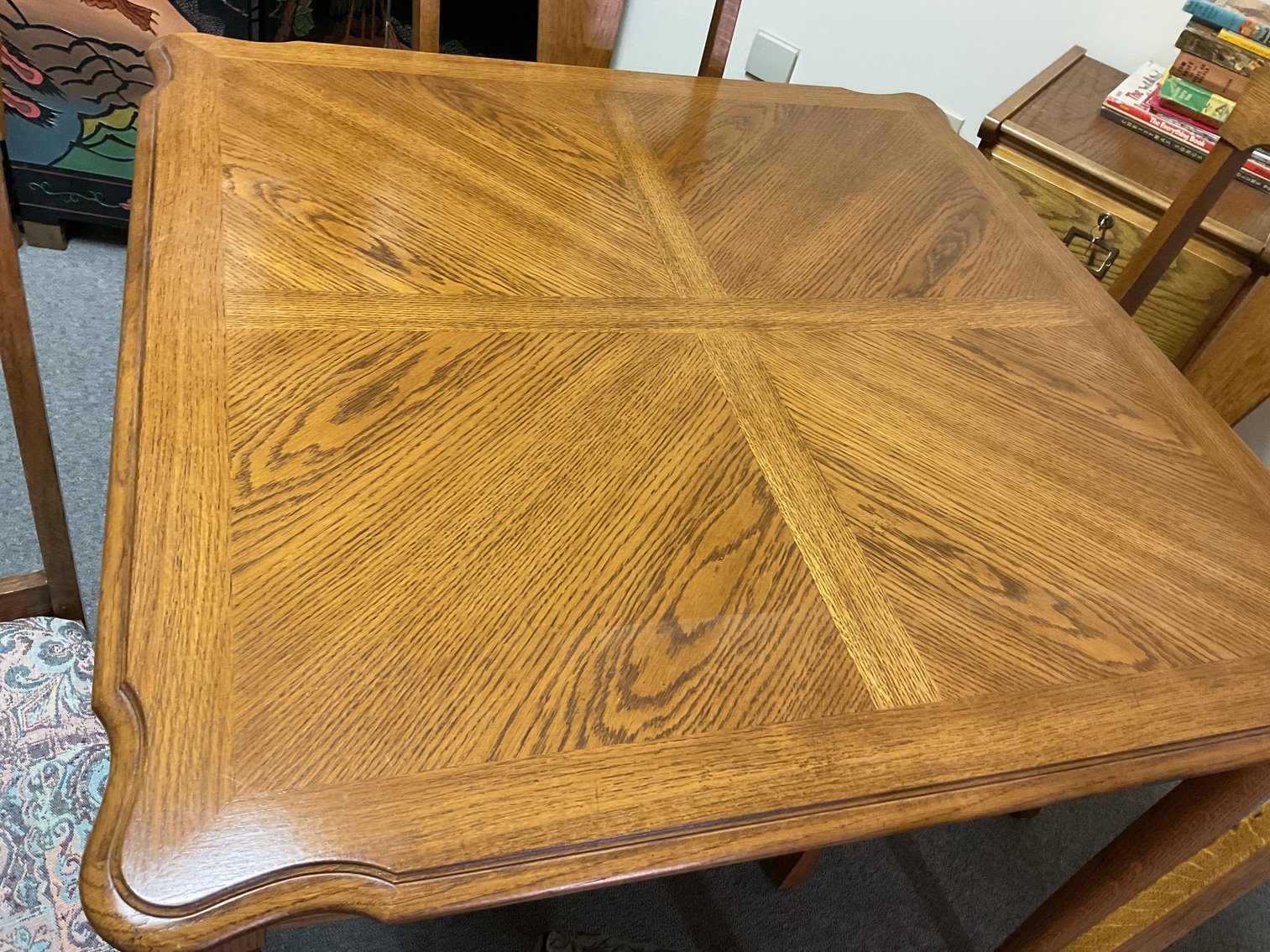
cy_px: 476
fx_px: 1064
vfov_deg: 48.2
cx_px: 635
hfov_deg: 61.7
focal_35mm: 29
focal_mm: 3
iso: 250
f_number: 1.8
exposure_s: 1/60
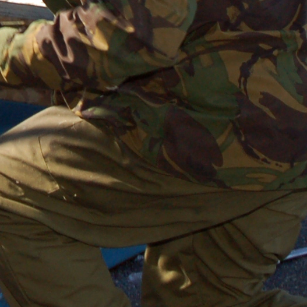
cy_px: -229
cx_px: -116
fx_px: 2553
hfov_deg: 6.8
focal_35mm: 254
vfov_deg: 6.7
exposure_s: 1/250
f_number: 8
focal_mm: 35
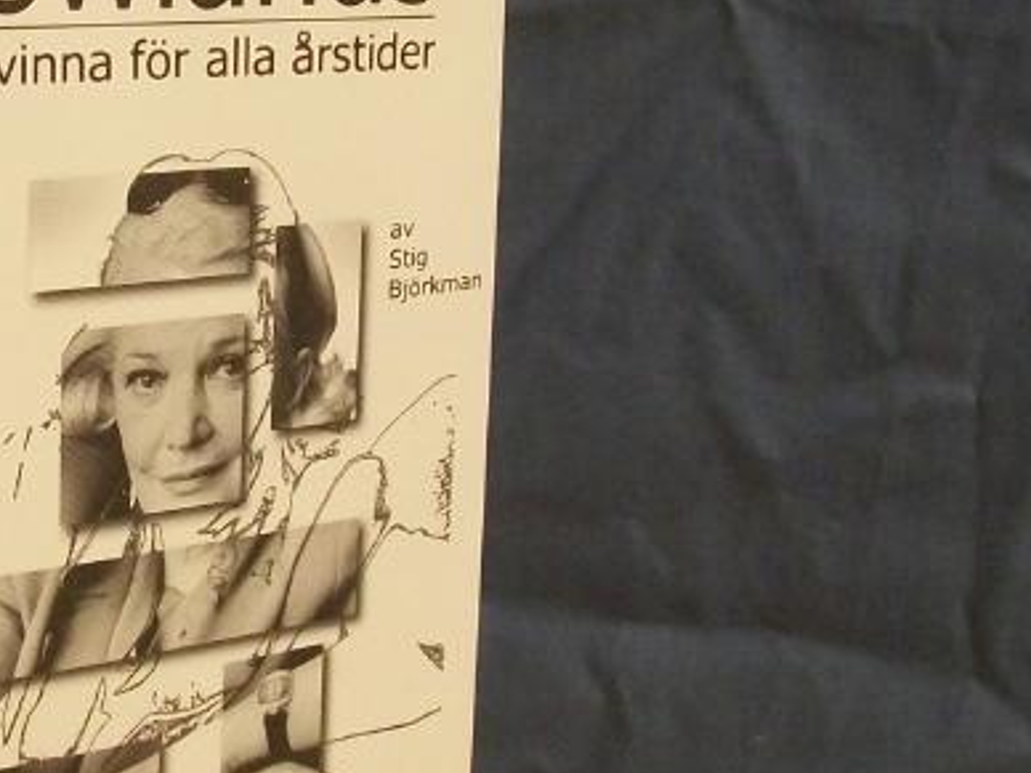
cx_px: 122
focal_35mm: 95
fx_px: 2829
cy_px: 417
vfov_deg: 15.6
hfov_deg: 20.3
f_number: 2.7
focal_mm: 6
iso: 170
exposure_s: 1/8
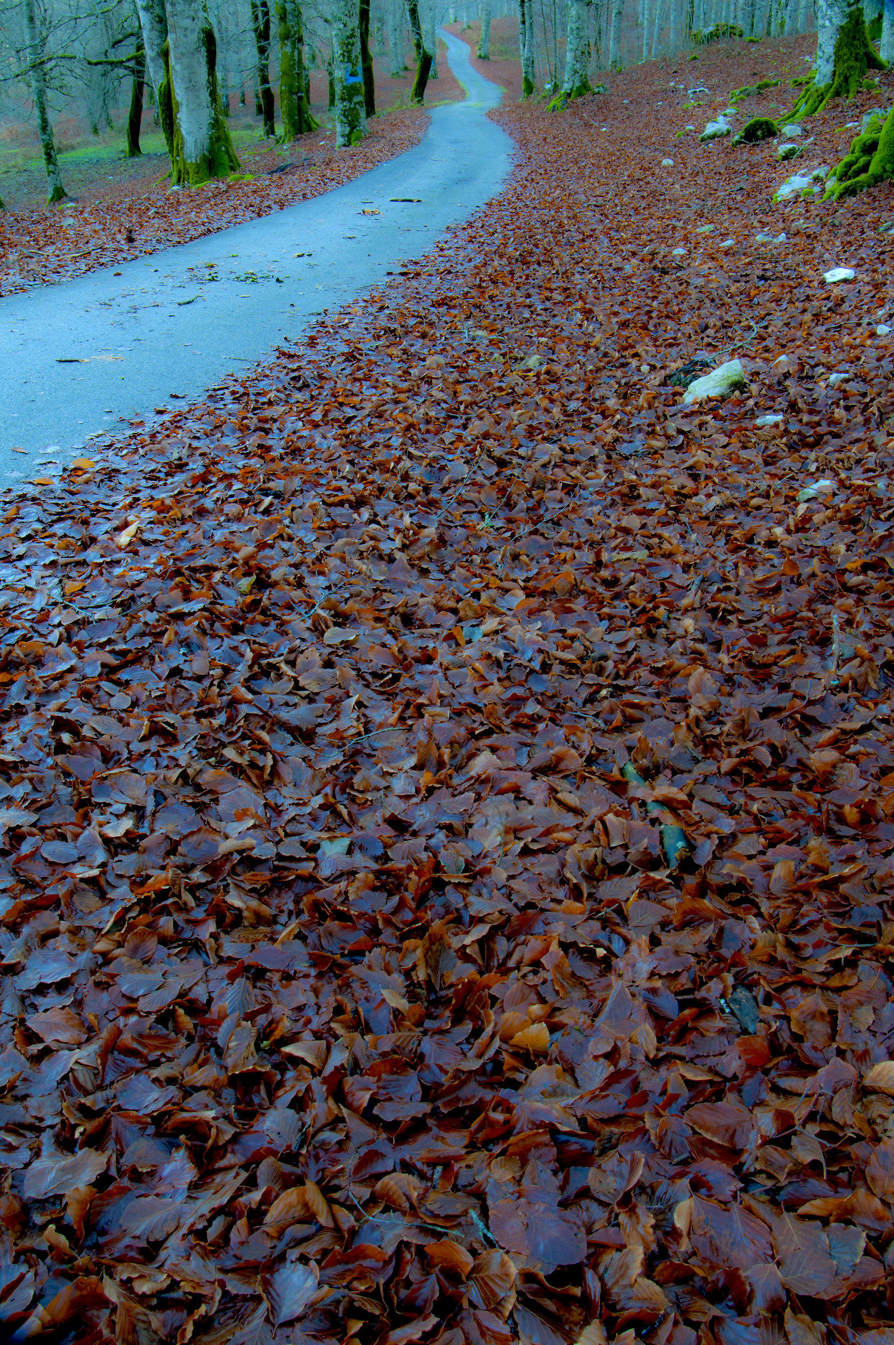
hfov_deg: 36.8
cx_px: 447
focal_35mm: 36
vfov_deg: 53.2
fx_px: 1344
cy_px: 672
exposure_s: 1.3
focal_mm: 24
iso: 100
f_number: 22
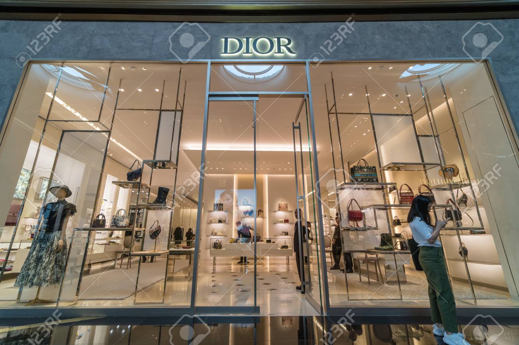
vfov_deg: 77.3
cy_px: 172
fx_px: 216
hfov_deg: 100.4
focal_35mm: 15
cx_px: 260
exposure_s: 1/30
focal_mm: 10
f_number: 8
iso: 320
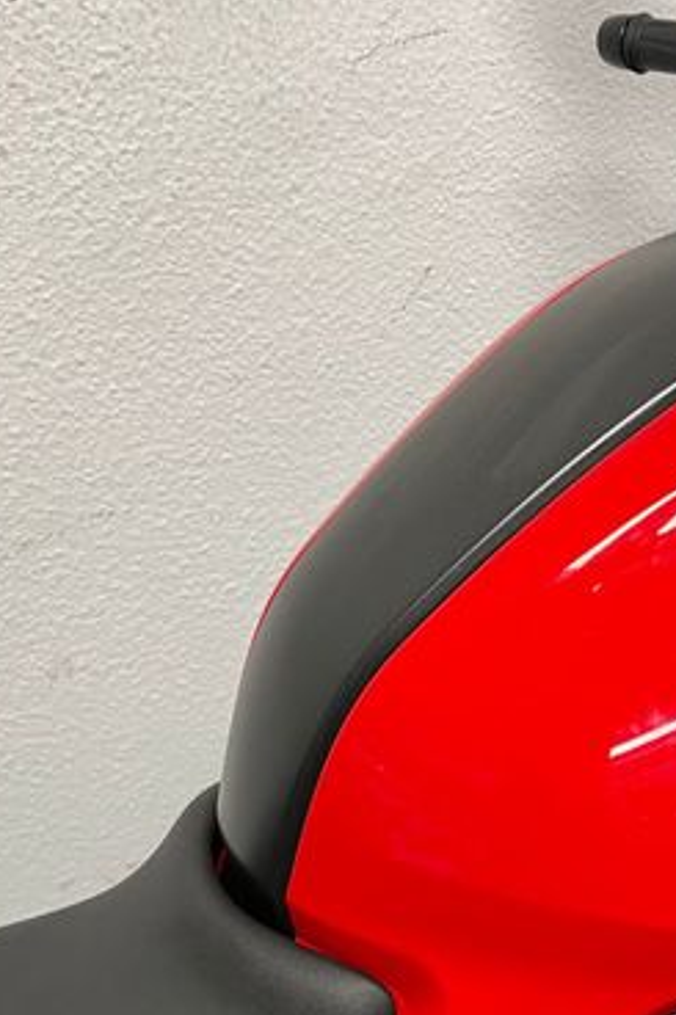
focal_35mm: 47
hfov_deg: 27.1
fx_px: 1325
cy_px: 640
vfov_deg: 41.6
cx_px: 670
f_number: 1.6
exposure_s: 1/50
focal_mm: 5.1
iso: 125
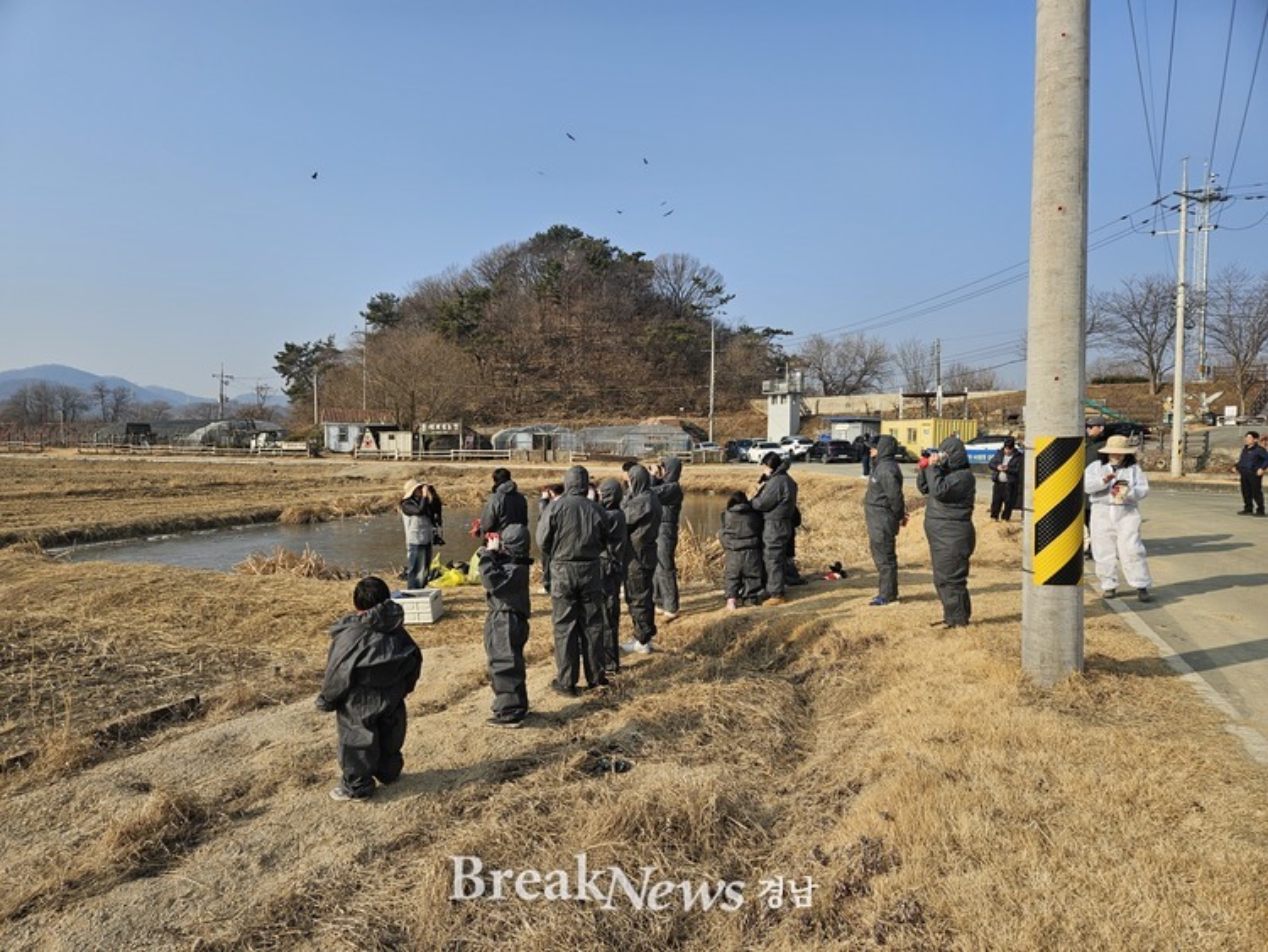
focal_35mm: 23
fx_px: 843
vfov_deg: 58.9
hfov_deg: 73.9
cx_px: 634
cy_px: 476
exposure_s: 1/1834
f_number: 1.8
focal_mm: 5.4
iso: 25
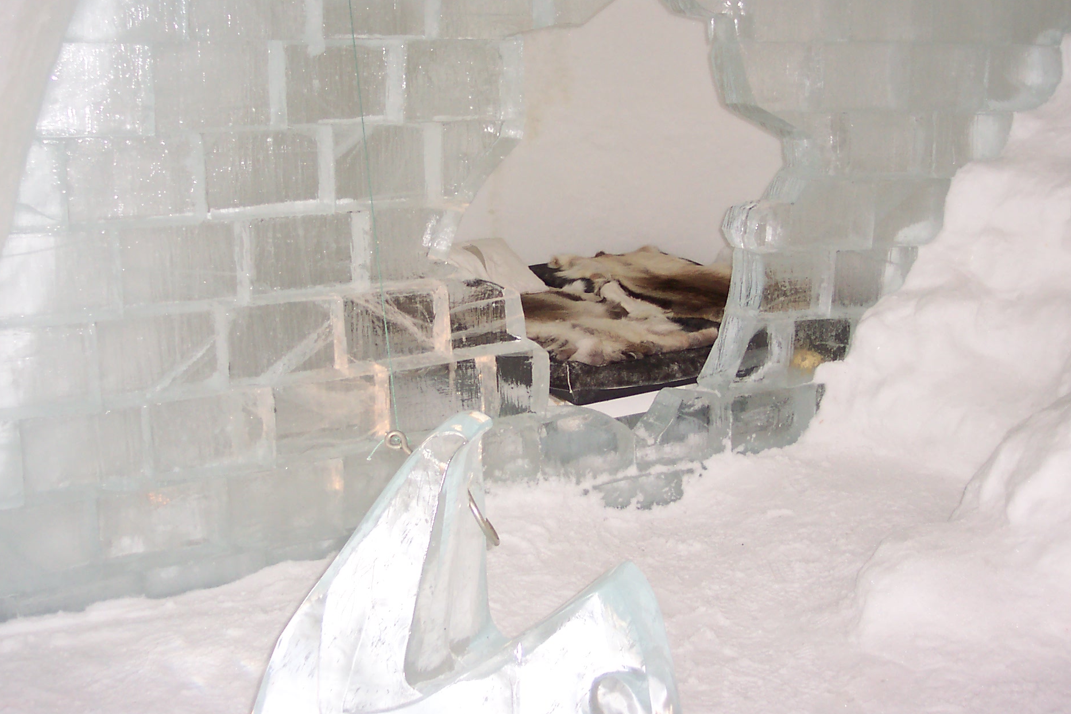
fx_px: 1309
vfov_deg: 30.5
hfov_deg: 44.5
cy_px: 323
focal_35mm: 44
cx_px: 568
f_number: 2.8
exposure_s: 1/30
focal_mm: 8
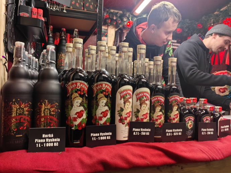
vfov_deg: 51.3
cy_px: 86
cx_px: 116
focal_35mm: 27
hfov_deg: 65.3
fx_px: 180
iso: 100
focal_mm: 5.75
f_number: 1.4
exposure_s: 1/100
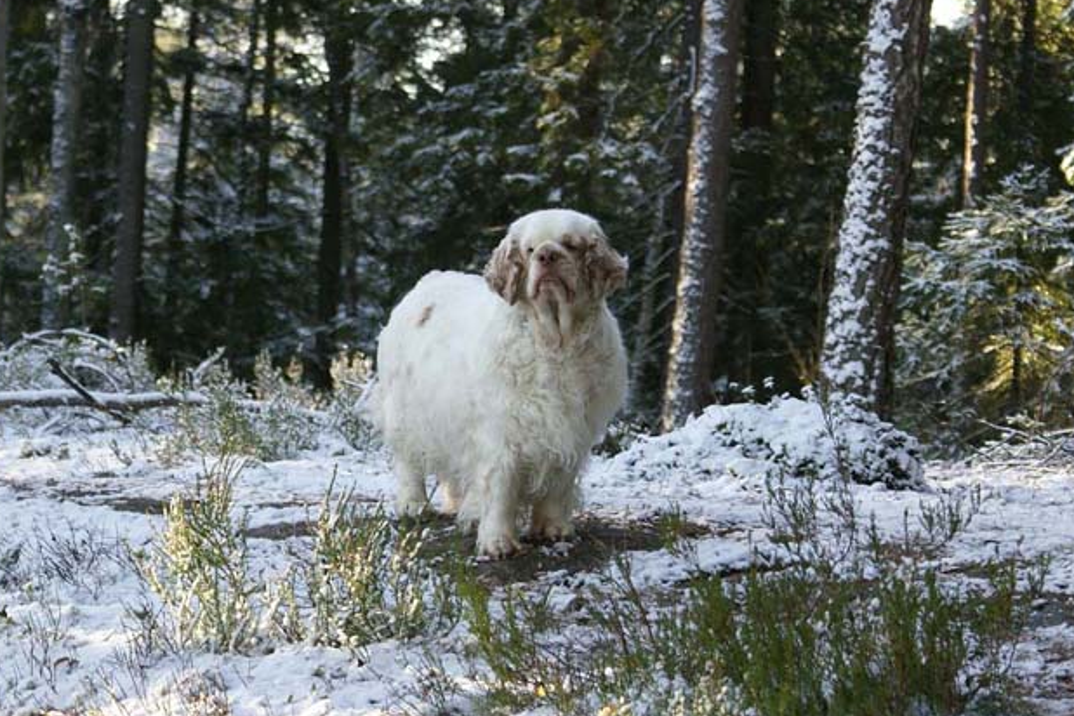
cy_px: 268
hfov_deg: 15.1
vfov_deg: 10.1
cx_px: 478
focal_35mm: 136
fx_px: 4057
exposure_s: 1/125
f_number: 5.6
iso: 200
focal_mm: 70
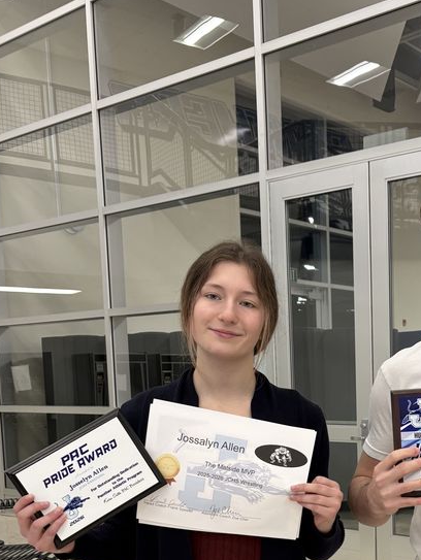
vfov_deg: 37.1
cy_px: 473
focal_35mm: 49
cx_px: 385
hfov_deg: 28.5
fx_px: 794
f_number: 1.6
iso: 100
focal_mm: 5.96
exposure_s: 1/60
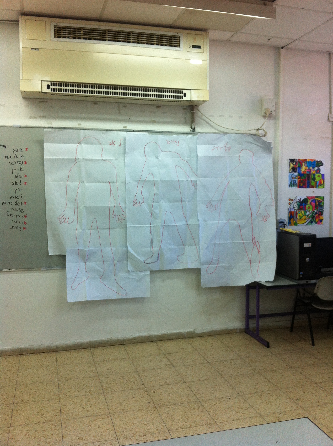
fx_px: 450
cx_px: 166
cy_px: 223
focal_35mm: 35
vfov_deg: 52.7
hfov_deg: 40.6
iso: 80
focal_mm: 3.85
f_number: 2.8
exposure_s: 1/33
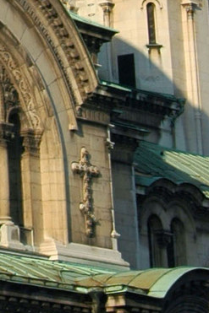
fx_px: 2205
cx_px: -393
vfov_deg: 7.9
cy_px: -242
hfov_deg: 5.2
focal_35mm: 253
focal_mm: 26
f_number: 10
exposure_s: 1/400
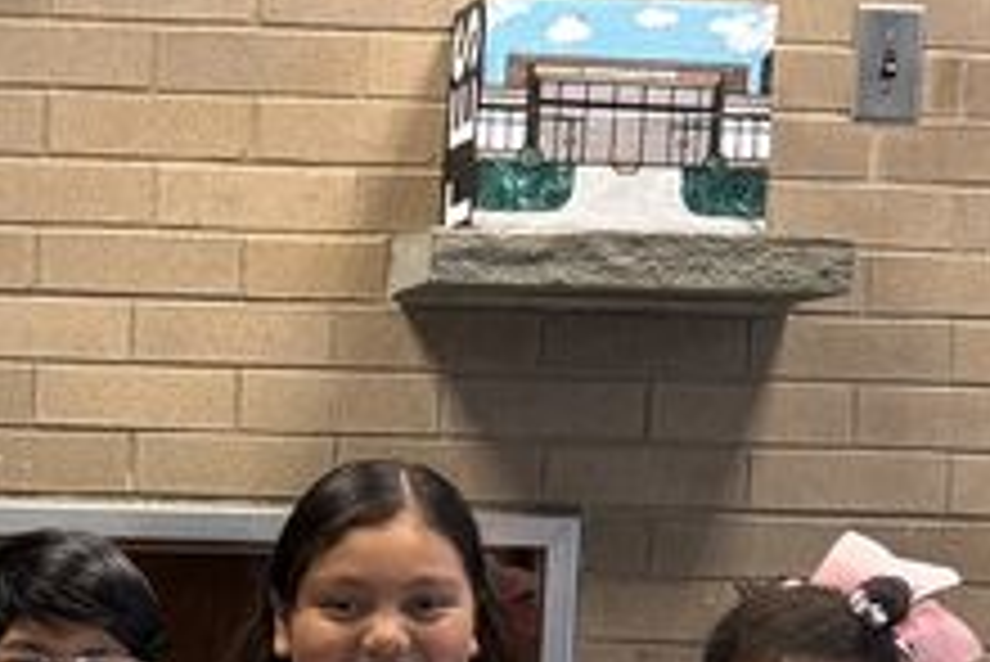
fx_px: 3467
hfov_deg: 15.8
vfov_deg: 10.5
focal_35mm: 126
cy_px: 968
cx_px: -112
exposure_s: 1/60
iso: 100
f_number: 1.6
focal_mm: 5.96
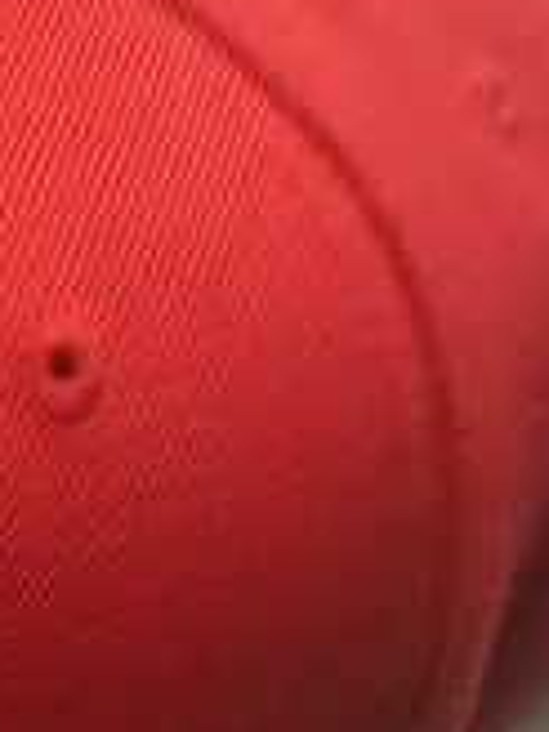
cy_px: 928
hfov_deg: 16.2
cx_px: -214
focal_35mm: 85
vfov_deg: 21.1
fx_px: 1797
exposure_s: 1/15
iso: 400
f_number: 2.2
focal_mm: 4.15
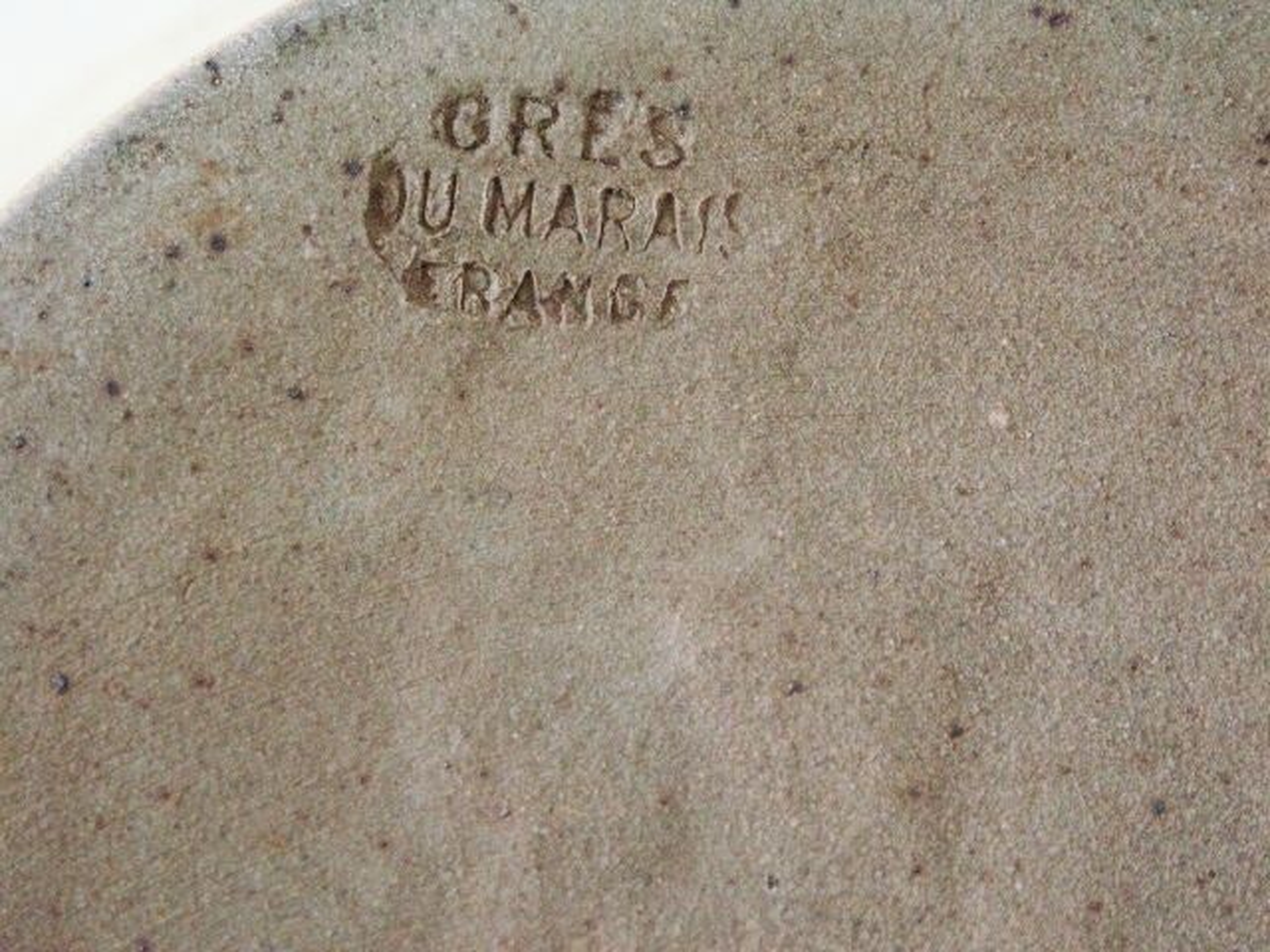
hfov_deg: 9.9
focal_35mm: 200
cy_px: 476
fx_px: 7338
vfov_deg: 7.4
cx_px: 635
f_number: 3.5
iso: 200
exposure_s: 1/160
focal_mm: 50.69
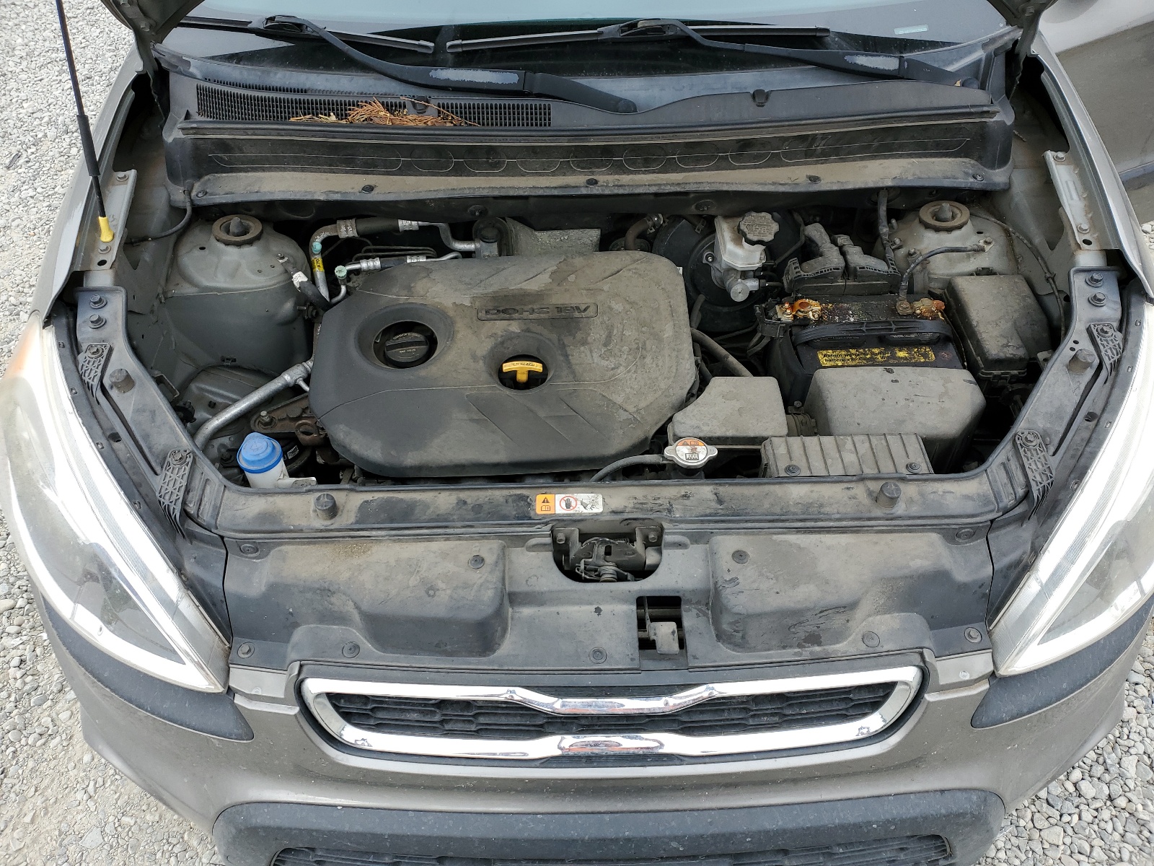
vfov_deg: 53.1
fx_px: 867
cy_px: 433
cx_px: 577
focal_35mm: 26
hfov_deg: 67.3
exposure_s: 1/385
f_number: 1.5
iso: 50
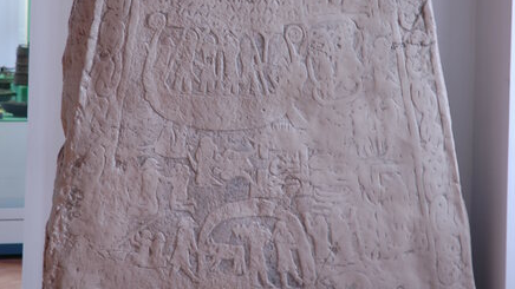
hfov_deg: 13.9
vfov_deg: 7.8
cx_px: 256
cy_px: 37
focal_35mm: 155
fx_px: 2113
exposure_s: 1/5
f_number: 4.5
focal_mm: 65
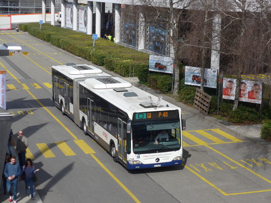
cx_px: 136
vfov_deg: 17.2
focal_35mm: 86
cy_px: 102
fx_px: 673
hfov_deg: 22.8
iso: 80
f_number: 4.5
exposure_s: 1/800
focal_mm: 17
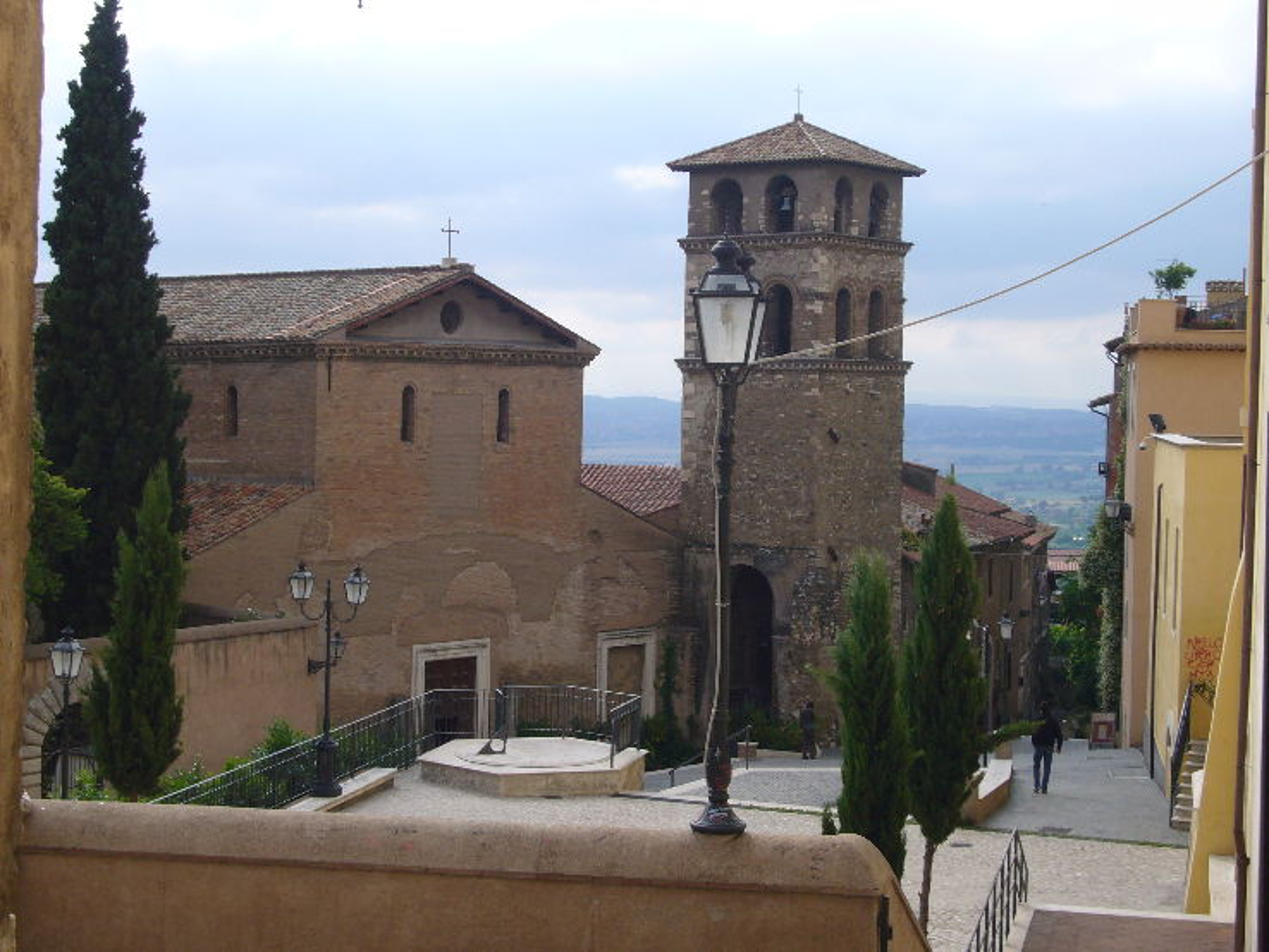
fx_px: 2310
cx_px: 634
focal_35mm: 63
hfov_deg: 30.7
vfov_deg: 23.3
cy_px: 476
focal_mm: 10.3
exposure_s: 1/125
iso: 80
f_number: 8
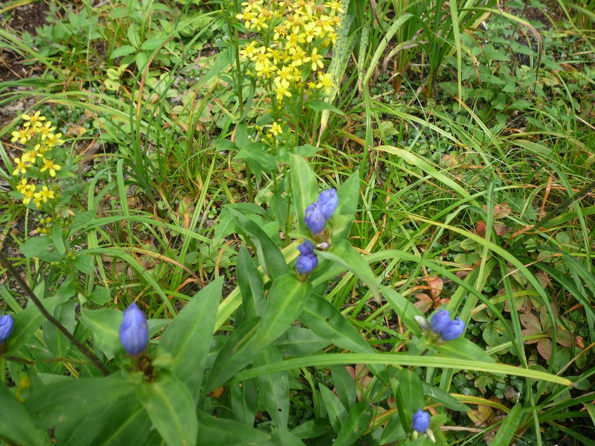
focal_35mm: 39
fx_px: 670
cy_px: 223
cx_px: 298
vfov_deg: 36.8
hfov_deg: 47.9
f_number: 4
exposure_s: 1/125
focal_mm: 6.8
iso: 100
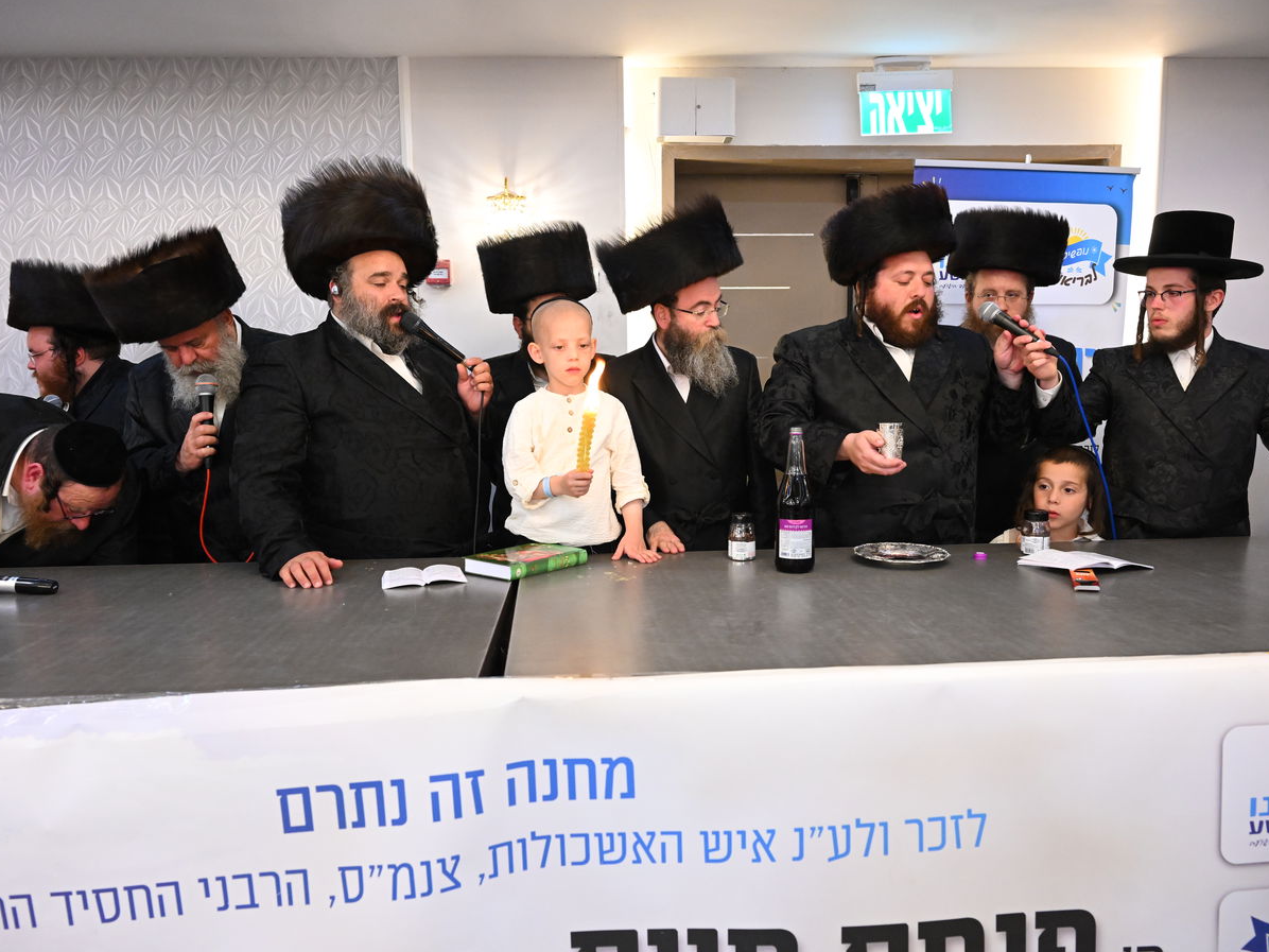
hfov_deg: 65.3
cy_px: 472
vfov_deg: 51.4
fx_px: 990
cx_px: 632
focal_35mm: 27
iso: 4000
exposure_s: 1/125
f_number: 4.5
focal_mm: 24
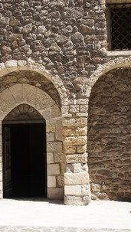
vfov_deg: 38.0
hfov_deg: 21.8
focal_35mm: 55
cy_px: 116
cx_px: 39
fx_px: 338
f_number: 8
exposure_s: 1/320
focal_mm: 23
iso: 200
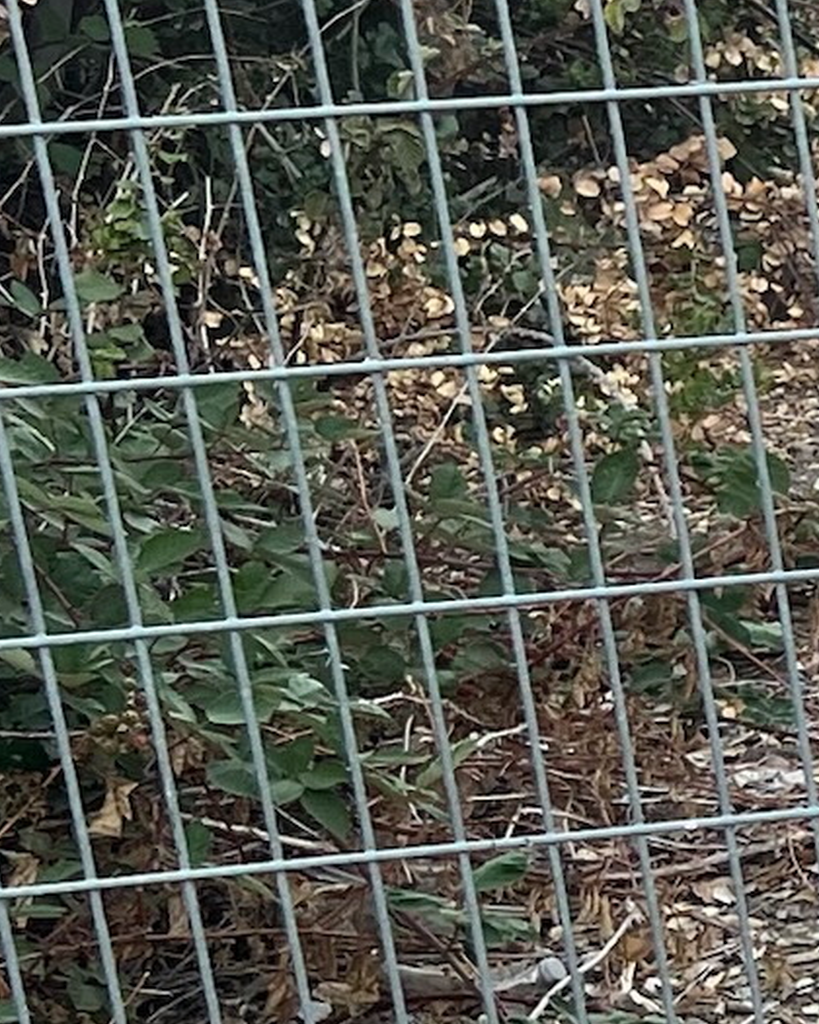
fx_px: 4393
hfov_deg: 8.5
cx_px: 2631
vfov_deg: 13.3
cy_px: 640
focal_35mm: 145
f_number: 1.5
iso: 64
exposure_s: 1/121
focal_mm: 5.7
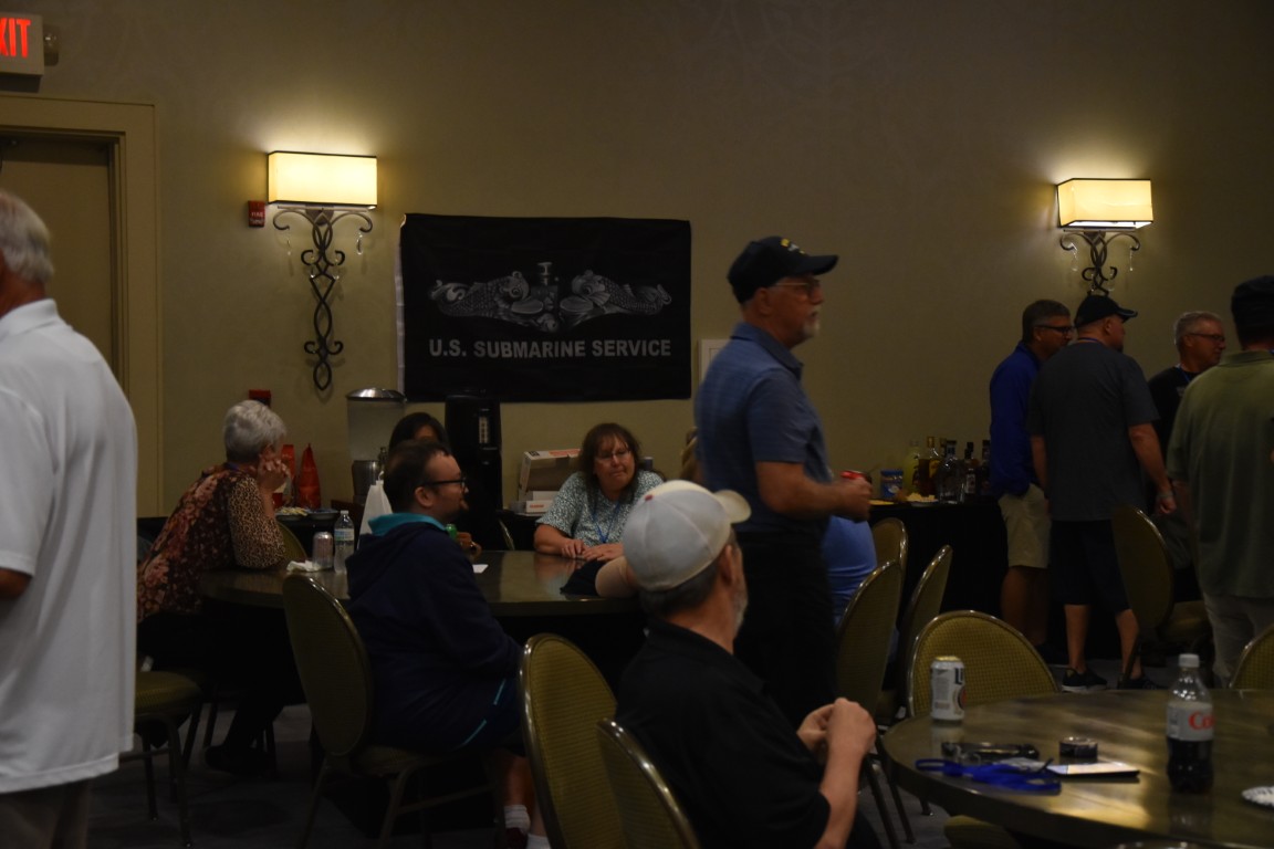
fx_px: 2229
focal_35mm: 63
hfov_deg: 31.9
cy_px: 424
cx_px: 637
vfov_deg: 21.6
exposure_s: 1/60
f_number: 4.8
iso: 1600
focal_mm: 42
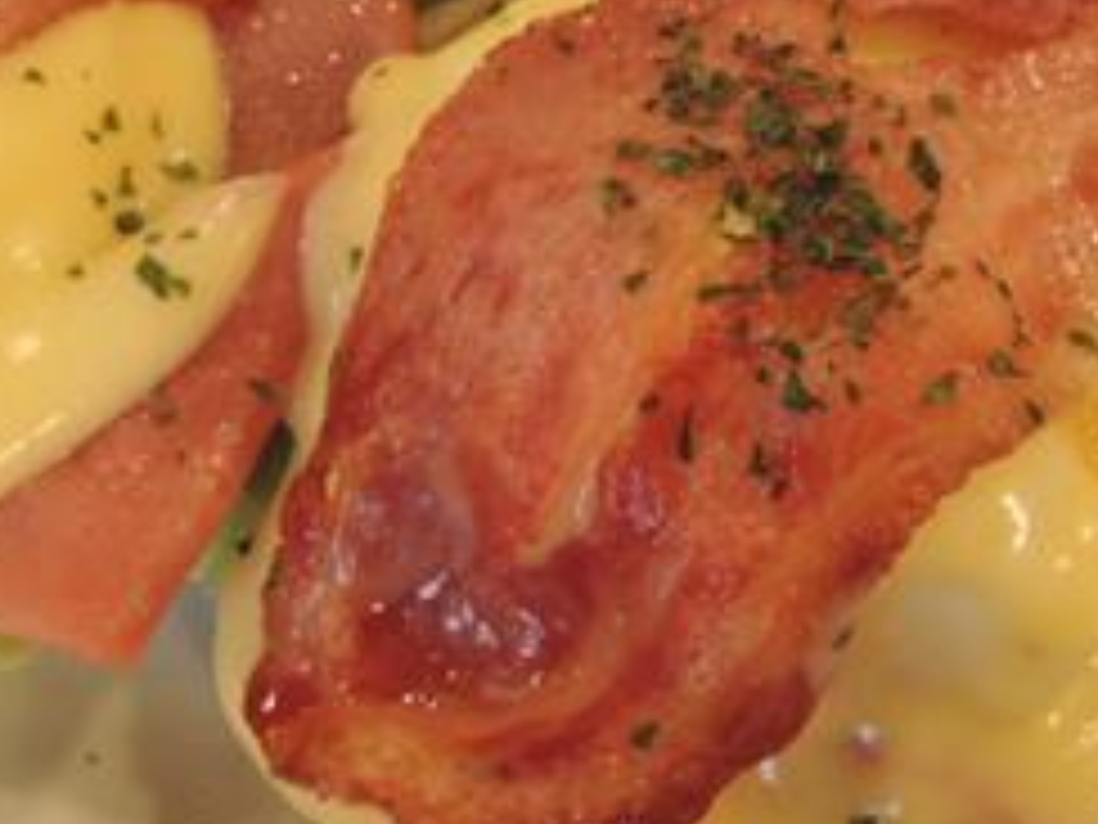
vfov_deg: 22.3
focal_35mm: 63
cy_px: -14
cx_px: 544
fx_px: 1998
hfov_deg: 30.7
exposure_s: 1/13
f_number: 2.8
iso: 400
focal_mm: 4.3
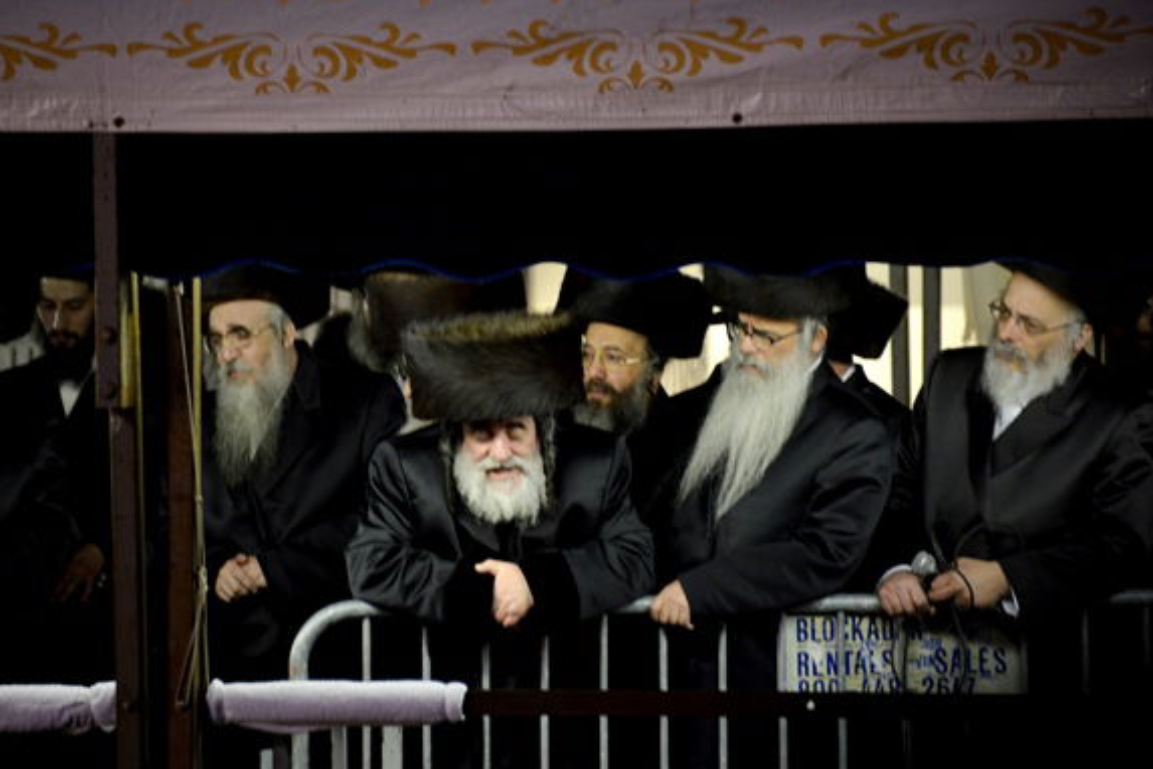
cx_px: 545
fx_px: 10728
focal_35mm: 335
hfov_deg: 6.2
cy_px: 410
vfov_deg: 4.1
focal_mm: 300
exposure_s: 1/90
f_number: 5.6
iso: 2000
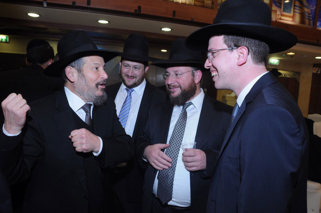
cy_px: 106
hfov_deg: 67.4
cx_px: 160
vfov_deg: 47.8
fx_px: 240
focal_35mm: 27
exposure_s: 1/80
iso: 640
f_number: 6.3
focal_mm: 18
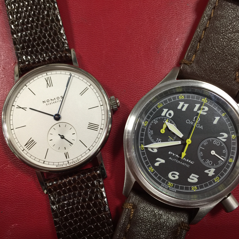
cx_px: 125
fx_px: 273
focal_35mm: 35
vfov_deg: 47.2
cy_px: 122
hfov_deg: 47.2
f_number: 2.2
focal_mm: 4.15
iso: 40
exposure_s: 1/30
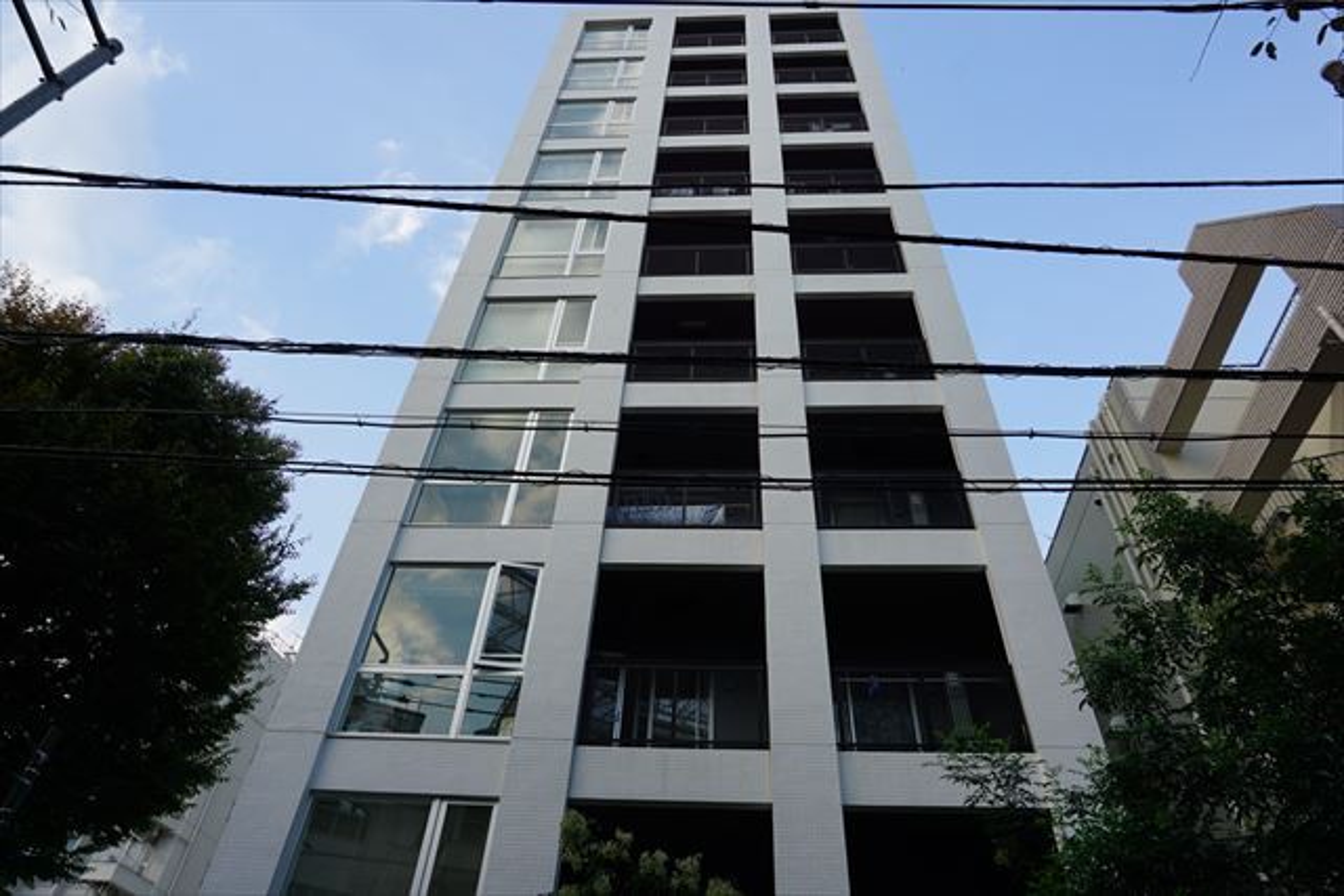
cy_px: 448
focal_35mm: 24
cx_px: 672
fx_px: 896
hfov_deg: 73.7
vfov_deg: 53.2
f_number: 9
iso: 100
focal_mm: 16
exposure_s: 1/100
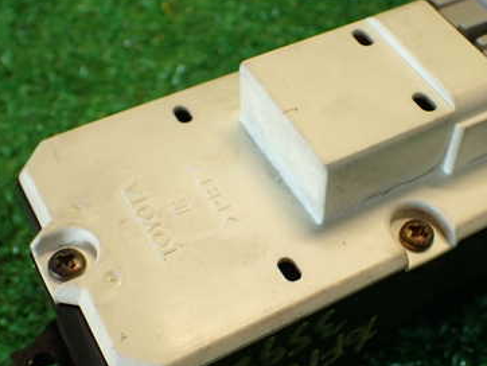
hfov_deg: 35.9
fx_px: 746
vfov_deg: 27.5
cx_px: 309
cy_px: 219
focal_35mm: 53
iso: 200
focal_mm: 5.79
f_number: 2.4
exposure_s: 1/50
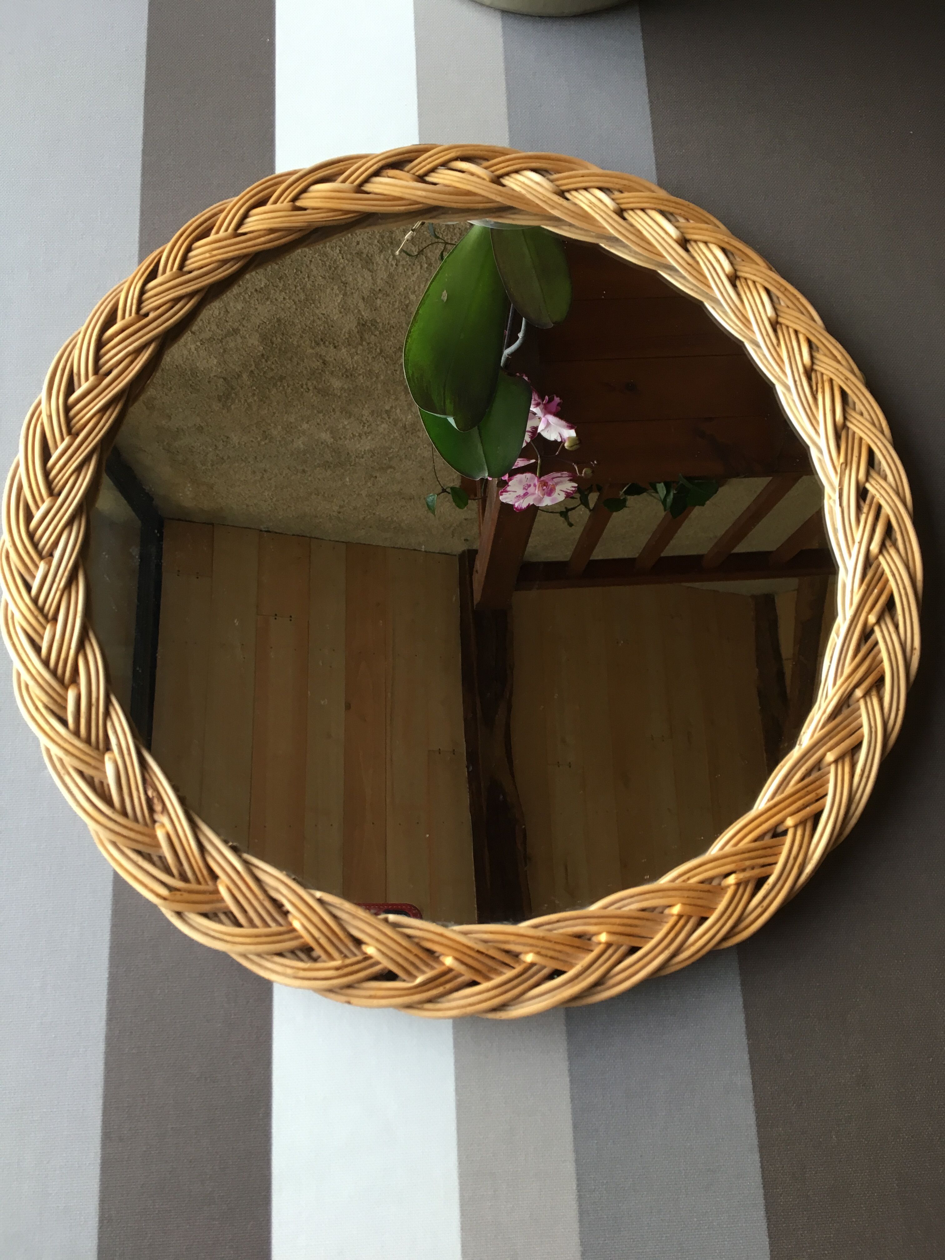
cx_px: 472
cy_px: 630
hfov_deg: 48.2
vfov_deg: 61.7
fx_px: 1056
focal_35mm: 29
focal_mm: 4.15
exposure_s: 1/33
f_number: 2.2
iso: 32
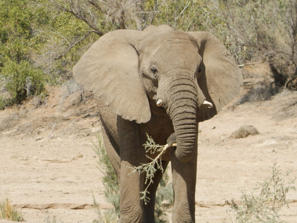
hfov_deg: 3.8
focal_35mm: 525
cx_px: 148
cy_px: 112
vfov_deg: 2.8
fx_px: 4505
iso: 160
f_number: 5.8
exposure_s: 1/640
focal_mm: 94.5
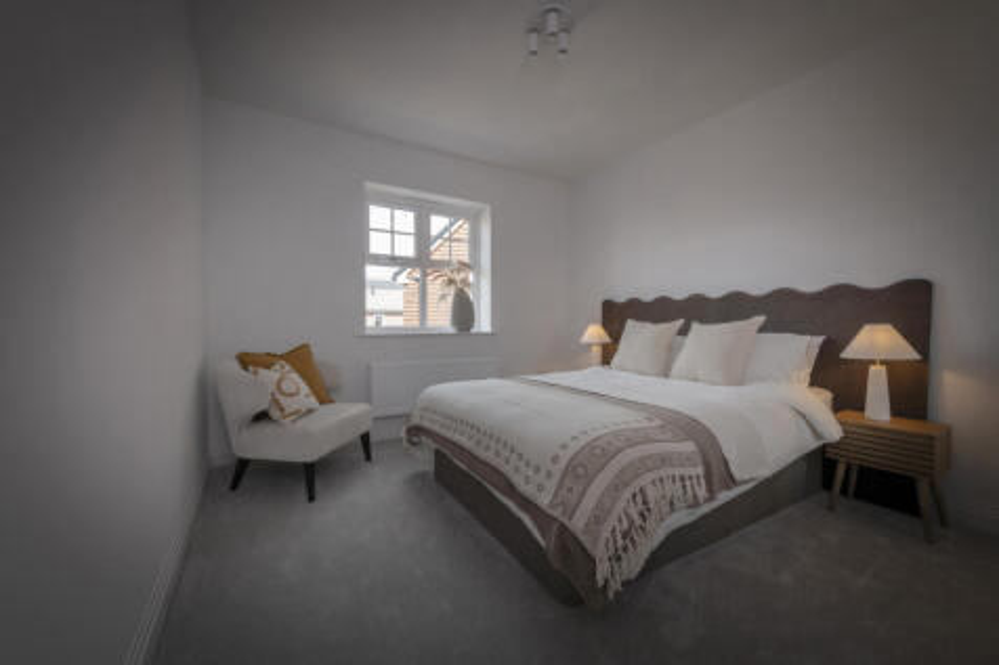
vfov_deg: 81.2
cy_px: 332
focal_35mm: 14
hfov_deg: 104.3
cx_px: 500
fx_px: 388
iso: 64
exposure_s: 1/13
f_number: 8
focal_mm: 14
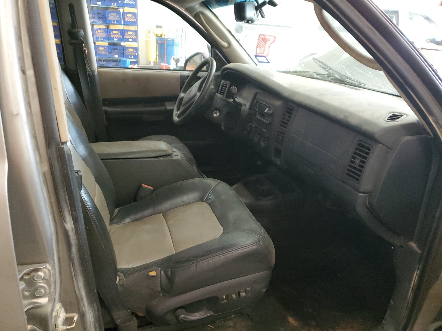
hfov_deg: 67.3
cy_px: 166
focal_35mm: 26
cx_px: 221
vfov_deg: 53.1
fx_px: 332
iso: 385
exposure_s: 1/60.2
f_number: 1.5
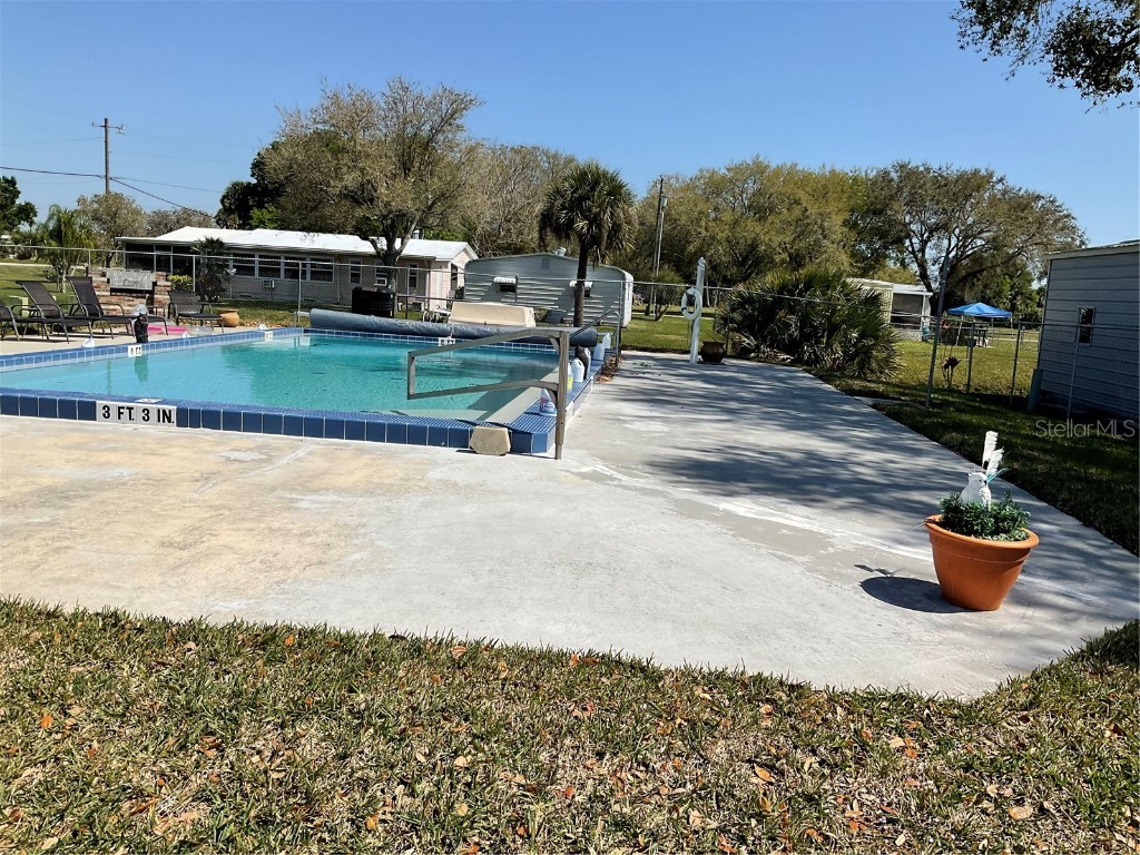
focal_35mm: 29
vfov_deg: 48.2
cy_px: 428
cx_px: 570
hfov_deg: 61.7
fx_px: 955
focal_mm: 3
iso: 16
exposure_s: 1/3534
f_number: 1.8
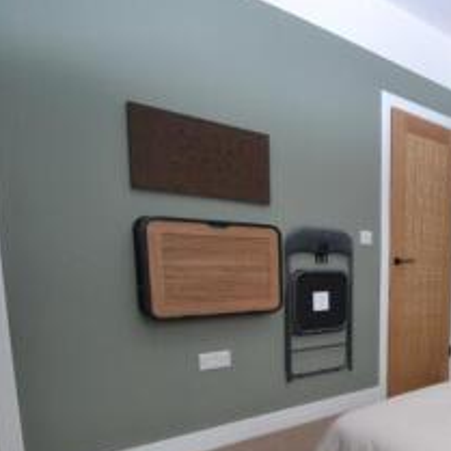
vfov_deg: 53.3
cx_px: 507
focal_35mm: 29
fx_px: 427
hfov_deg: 42.4
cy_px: 333
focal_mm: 10
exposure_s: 1/250
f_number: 8
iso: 1600
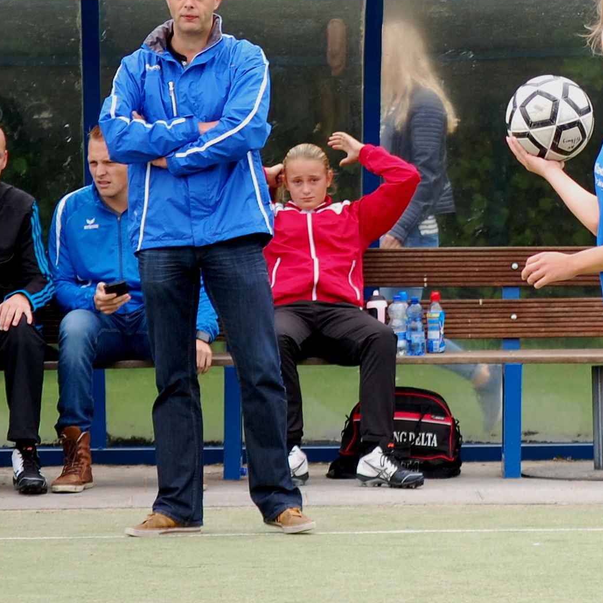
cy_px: 271
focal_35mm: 224
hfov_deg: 7.8
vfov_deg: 7.8
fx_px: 4415
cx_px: 303
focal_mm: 90
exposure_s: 1/320
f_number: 4.5
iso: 400
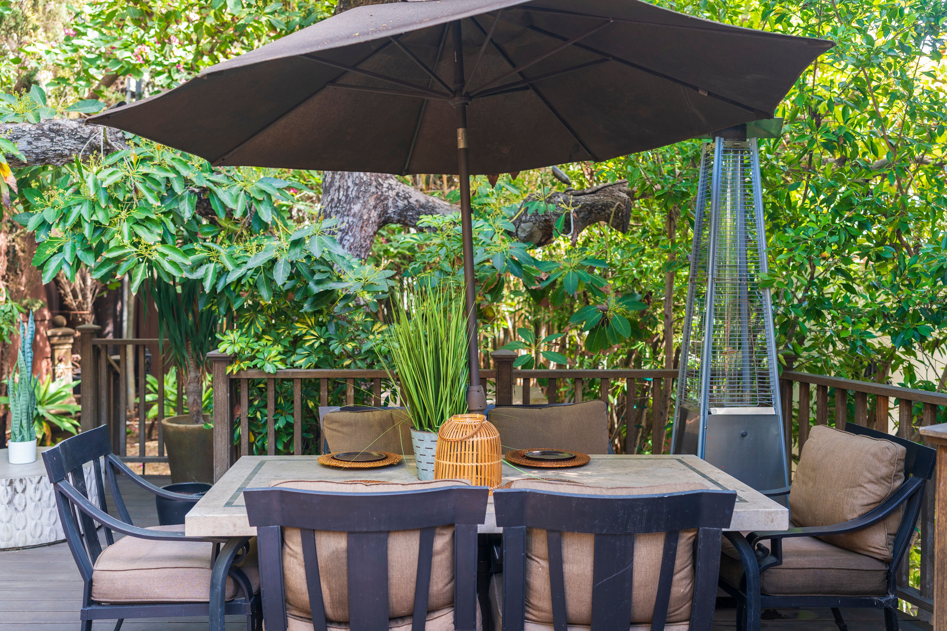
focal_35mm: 35
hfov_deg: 54.4
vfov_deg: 37.9
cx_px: 474
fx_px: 921
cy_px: 316
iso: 400
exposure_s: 1/60
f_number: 2.8
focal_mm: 35
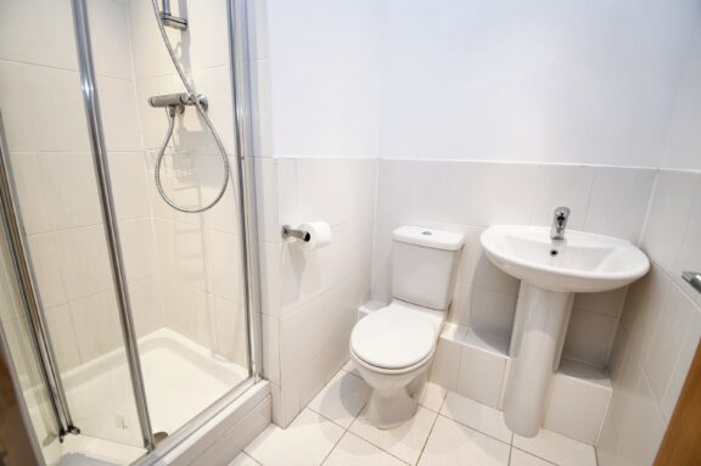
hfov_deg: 100.4
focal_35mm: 15
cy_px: 233
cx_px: 350
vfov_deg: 77.2
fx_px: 292
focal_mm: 10
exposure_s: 1/10
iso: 100
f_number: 4.5
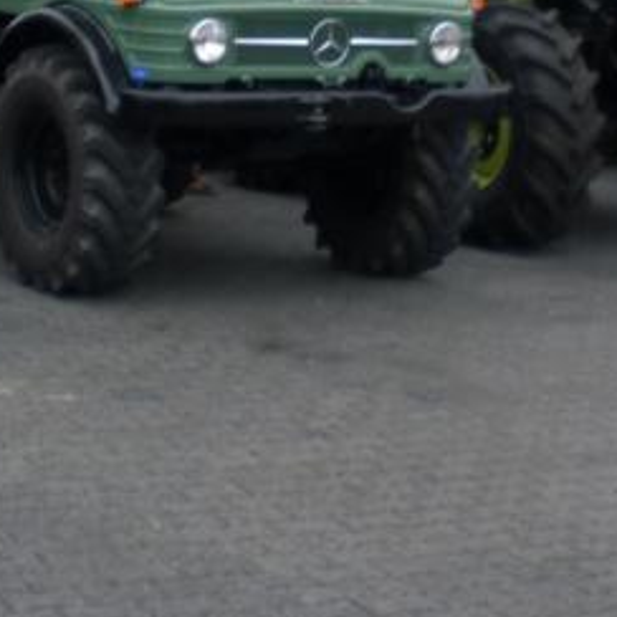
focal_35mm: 110
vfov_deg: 15.4
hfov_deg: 15.8
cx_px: 286
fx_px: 2218
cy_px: -63
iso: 50
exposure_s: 1/100
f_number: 3.1
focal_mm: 6.3
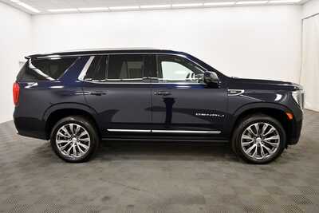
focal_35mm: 22
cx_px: 160
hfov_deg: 78.6
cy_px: 106
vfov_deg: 57.3
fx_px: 195
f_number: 5.3
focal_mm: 15
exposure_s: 1/125
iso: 1000
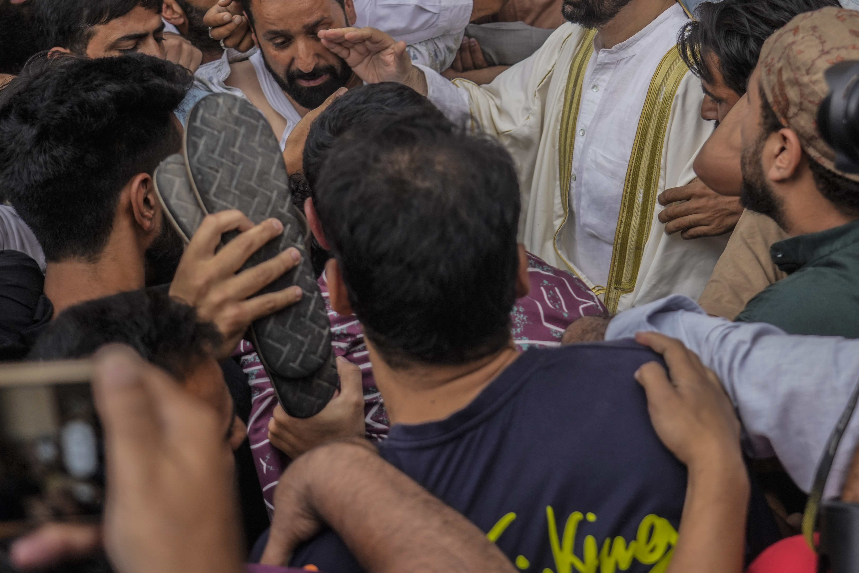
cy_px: 113
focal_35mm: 71
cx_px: 576
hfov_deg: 28.3
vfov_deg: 19.0
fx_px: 1694
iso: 400
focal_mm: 43
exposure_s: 1/1600
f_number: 4
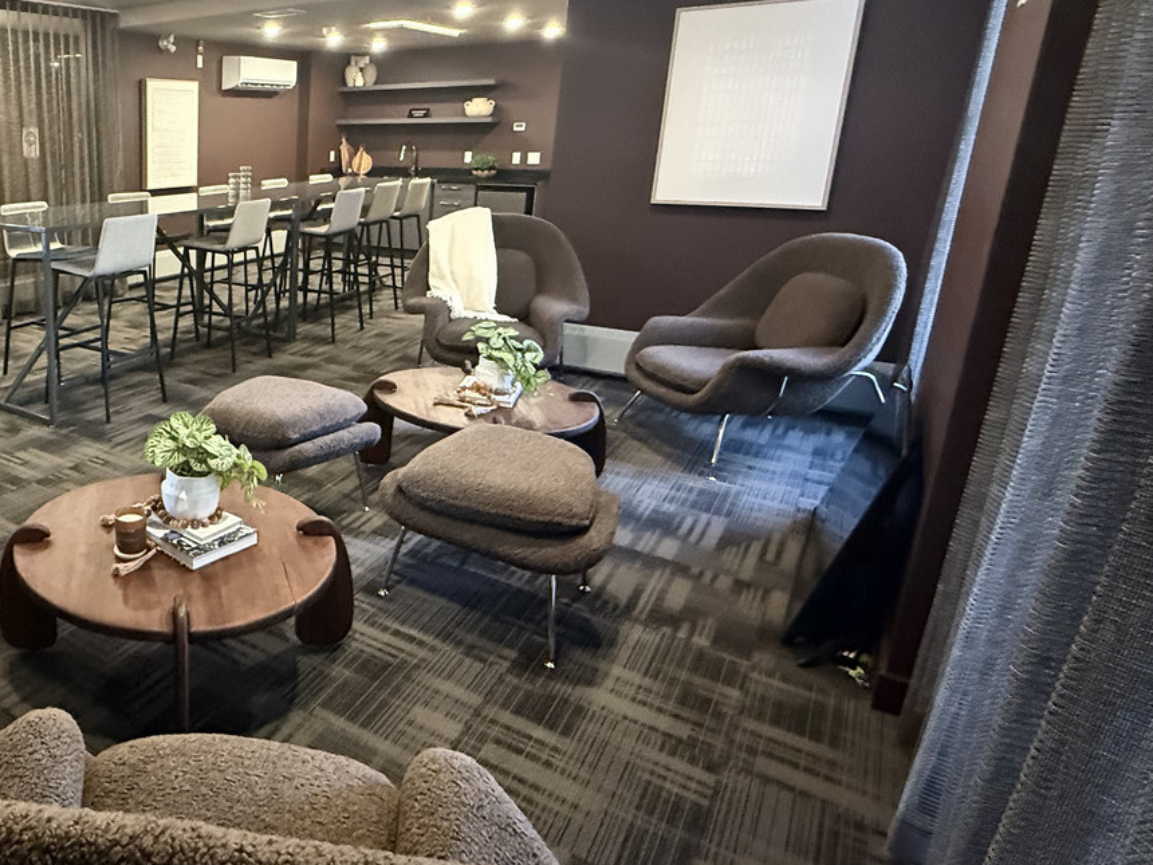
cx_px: 154
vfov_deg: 54.5
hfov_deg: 60.7
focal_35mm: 25
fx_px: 833
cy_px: 343
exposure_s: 1/60
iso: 1250
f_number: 2.2
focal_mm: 2.22
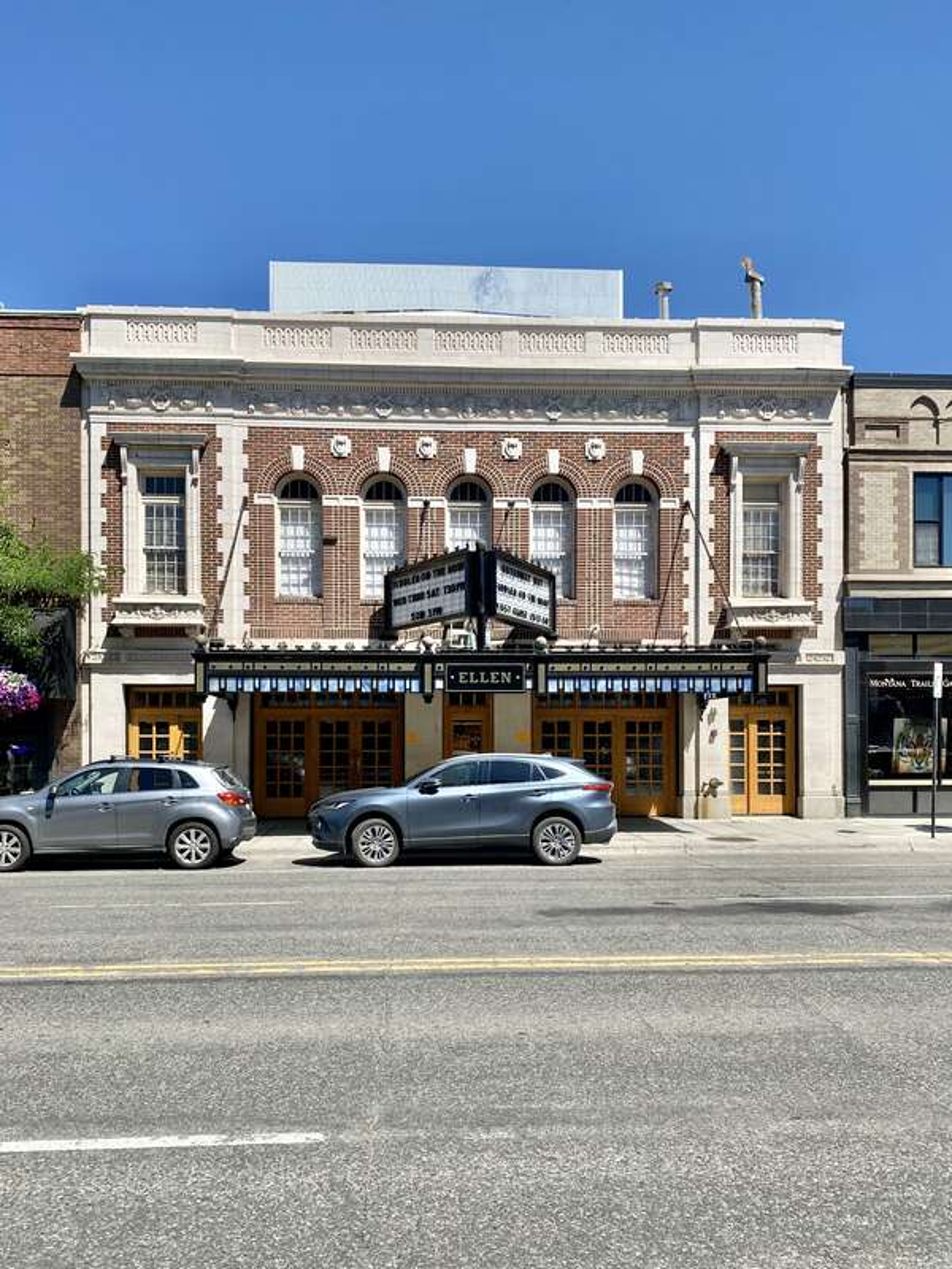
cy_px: 634
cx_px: 476
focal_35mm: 26
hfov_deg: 53.1
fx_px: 953
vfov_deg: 67.3
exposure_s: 1/2755
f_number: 1.8
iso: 32
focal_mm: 4.25
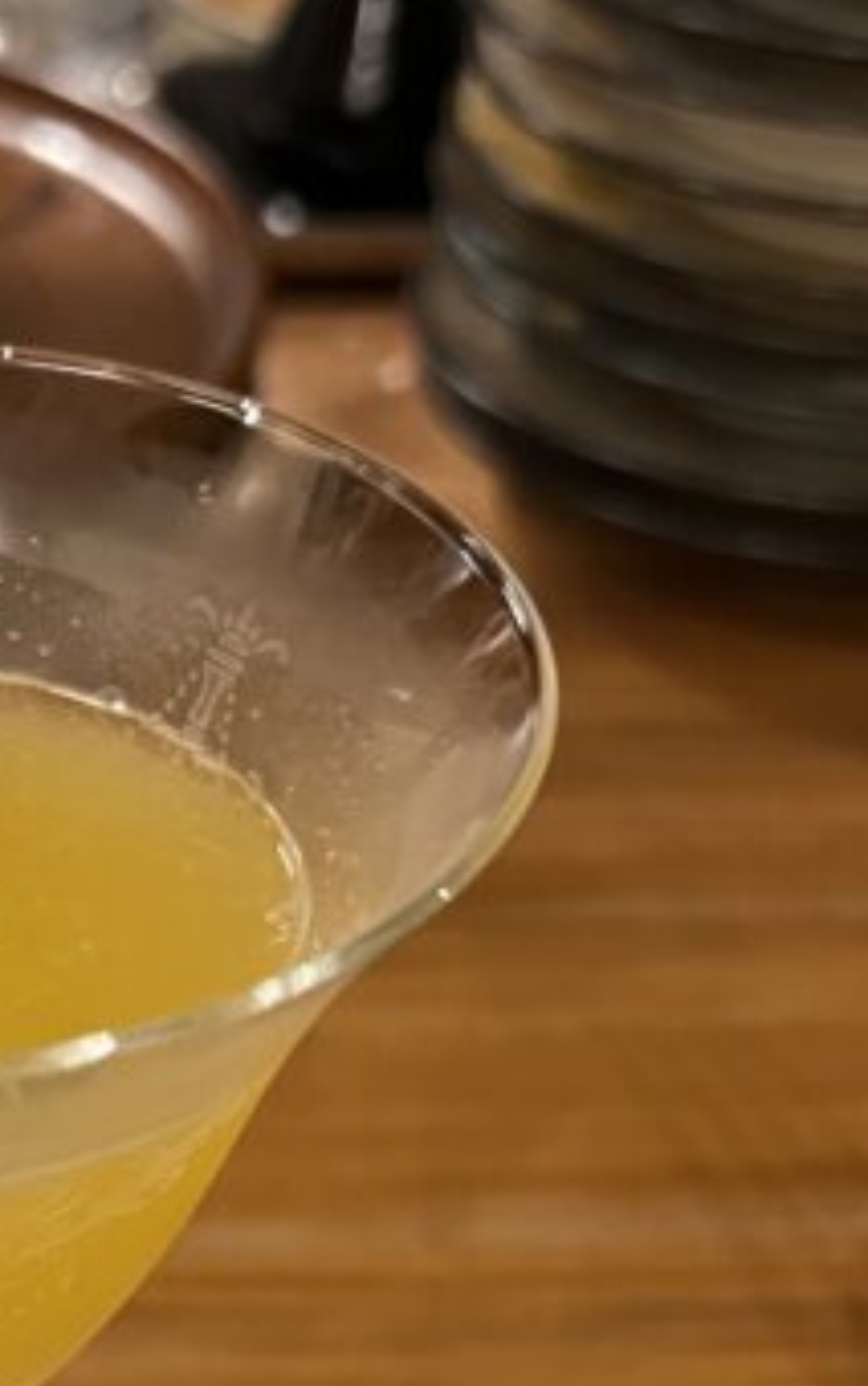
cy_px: 1211
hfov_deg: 15.2
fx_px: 3136
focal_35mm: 83
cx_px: -159
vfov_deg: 24.3
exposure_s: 1/34
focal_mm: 5.7
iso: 400
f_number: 1.5
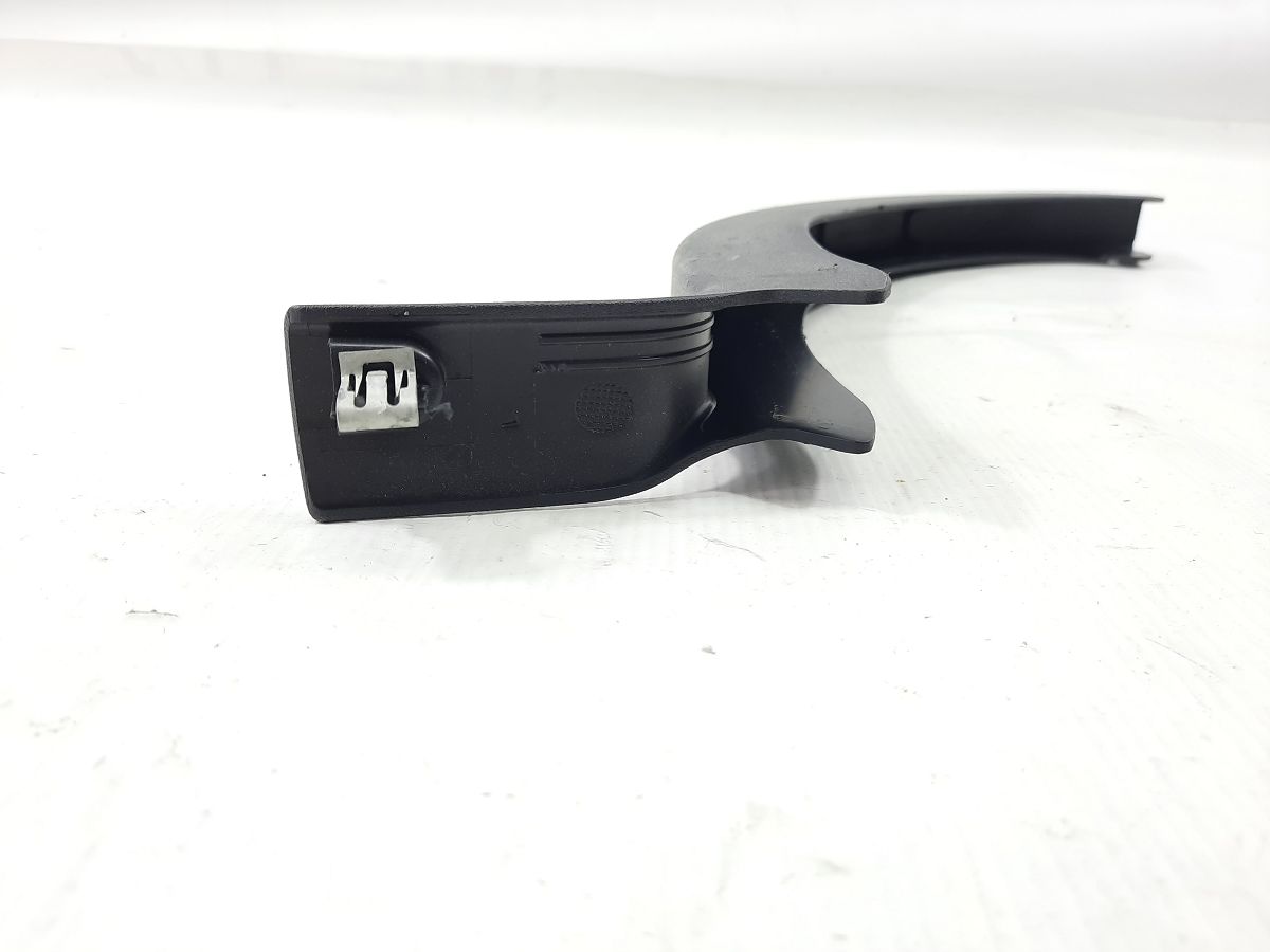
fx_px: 917
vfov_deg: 54.9
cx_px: 635
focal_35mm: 25
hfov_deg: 69.4
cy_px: 476
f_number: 2
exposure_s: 1/50
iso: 64
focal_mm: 4.6
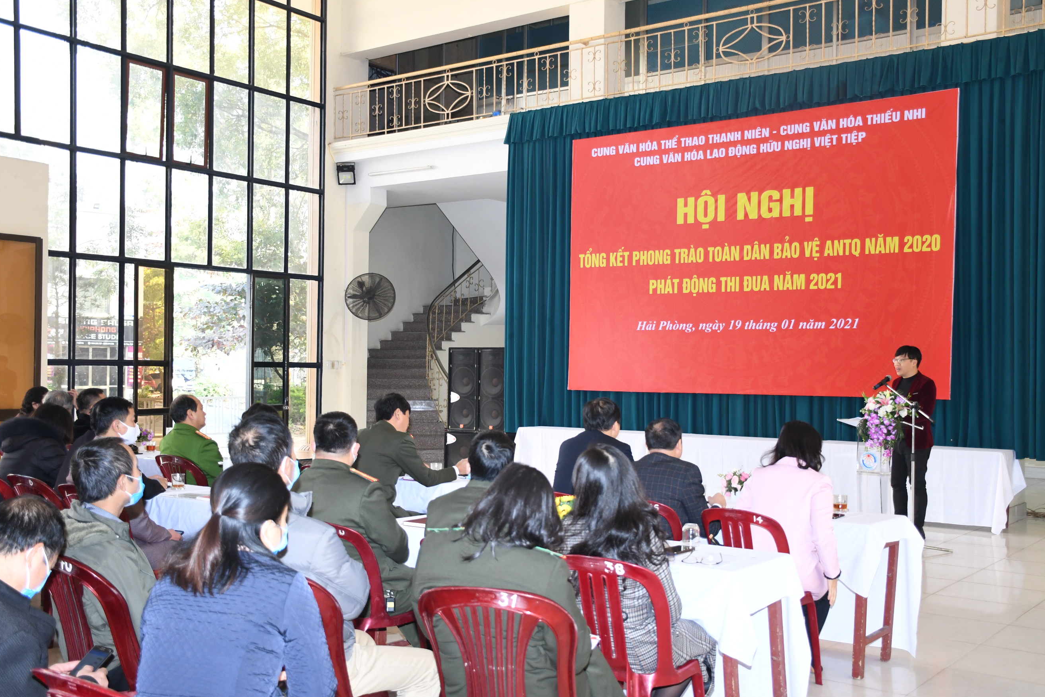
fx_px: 1103
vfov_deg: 35.1
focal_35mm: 38
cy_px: 344
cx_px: 546
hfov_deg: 50.7
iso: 1000
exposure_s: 1/200
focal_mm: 24
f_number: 3.8
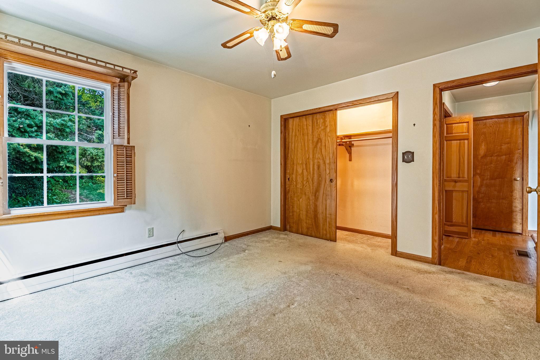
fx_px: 240
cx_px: 270
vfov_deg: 73.8
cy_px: 180
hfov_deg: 96.7
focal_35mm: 16
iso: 800
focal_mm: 16
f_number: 5.6
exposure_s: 1/2000
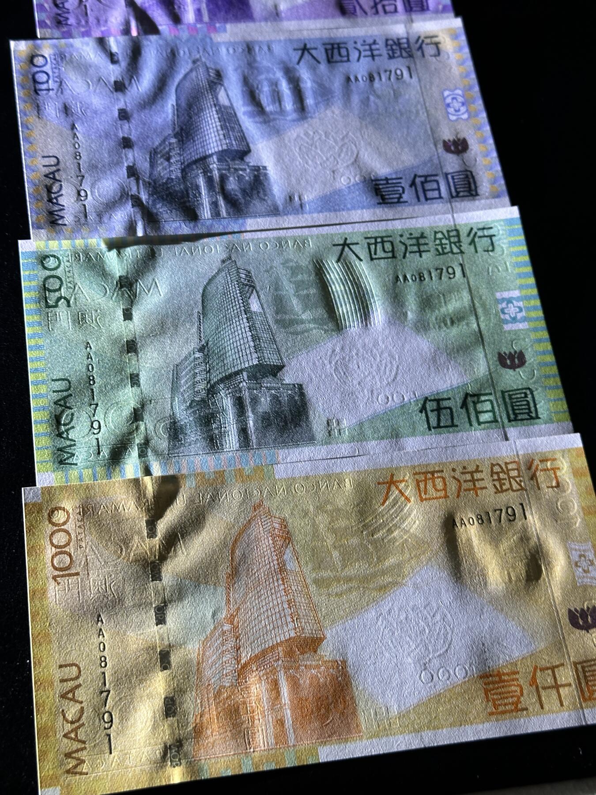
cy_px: 398
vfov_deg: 39.7
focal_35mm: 48
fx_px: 1102
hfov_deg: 30.3
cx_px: 298
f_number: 1.78
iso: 200
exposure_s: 1/33
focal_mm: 6.86
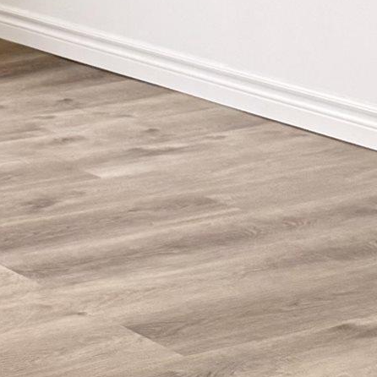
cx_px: -232
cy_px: -241
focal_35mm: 146
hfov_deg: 11.4
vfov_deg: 11.3
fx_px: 1799
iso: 400
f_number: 1.78
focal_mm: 6.76
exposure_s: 1/120
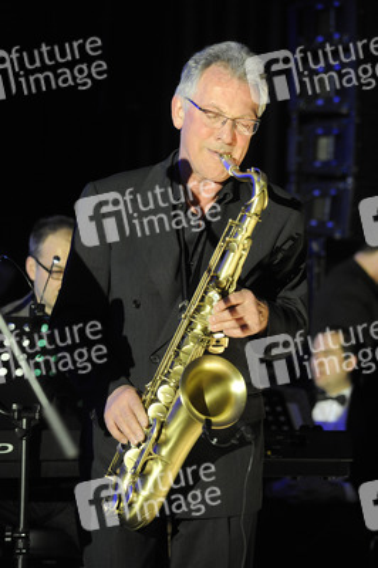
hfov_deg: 10.1
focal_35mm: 135
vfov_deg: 15.2
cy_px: 284
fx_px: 2130
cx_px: 189
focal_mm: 135
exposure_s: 1/100
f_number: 5
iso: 3200
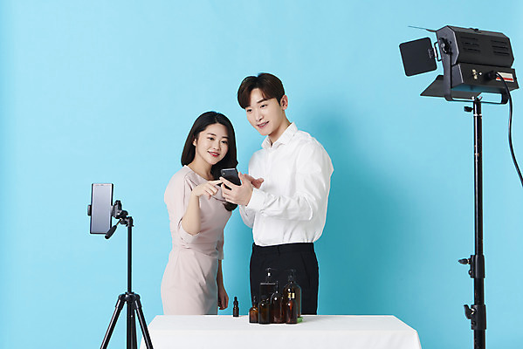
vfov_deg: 19.5
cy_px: 174
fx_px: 1017
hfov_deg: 28.8
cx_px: 262
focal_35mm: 70
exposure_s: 1/125
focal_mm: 70
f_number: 13
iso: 100
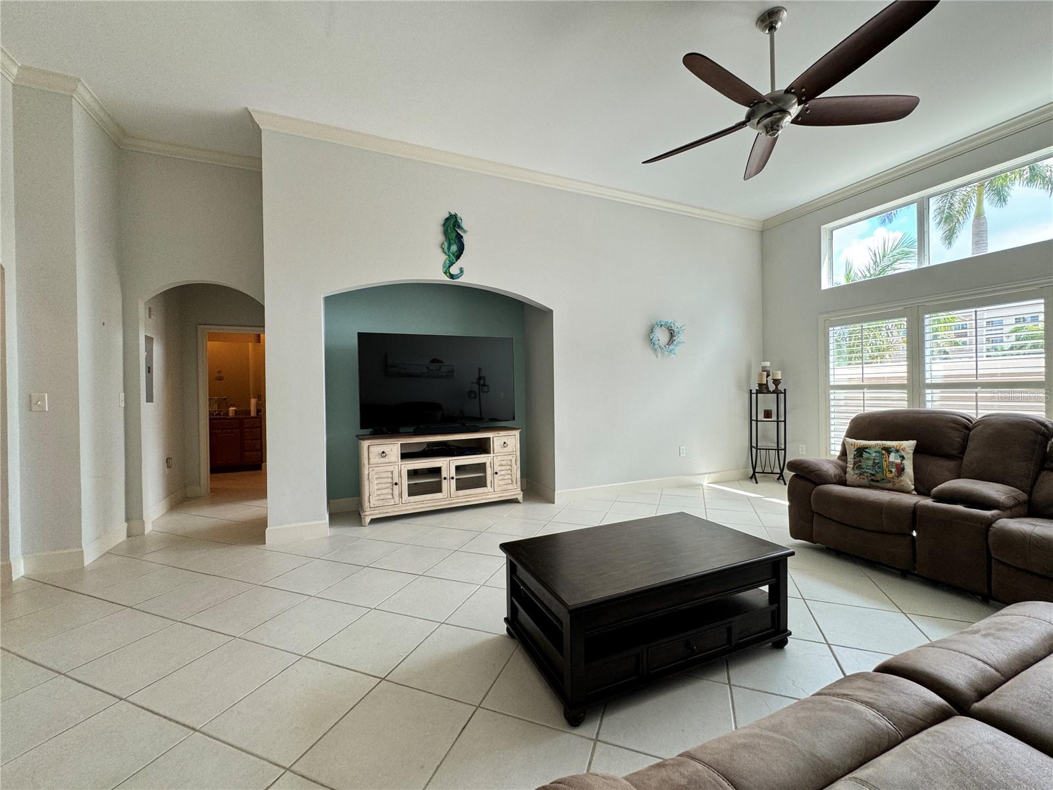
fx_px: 426
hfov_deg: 102.1
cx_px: 526
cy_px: 395
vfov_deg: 85.7
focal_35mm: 14
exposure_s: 1/120
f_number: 2.2
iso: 100
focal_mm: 2.22
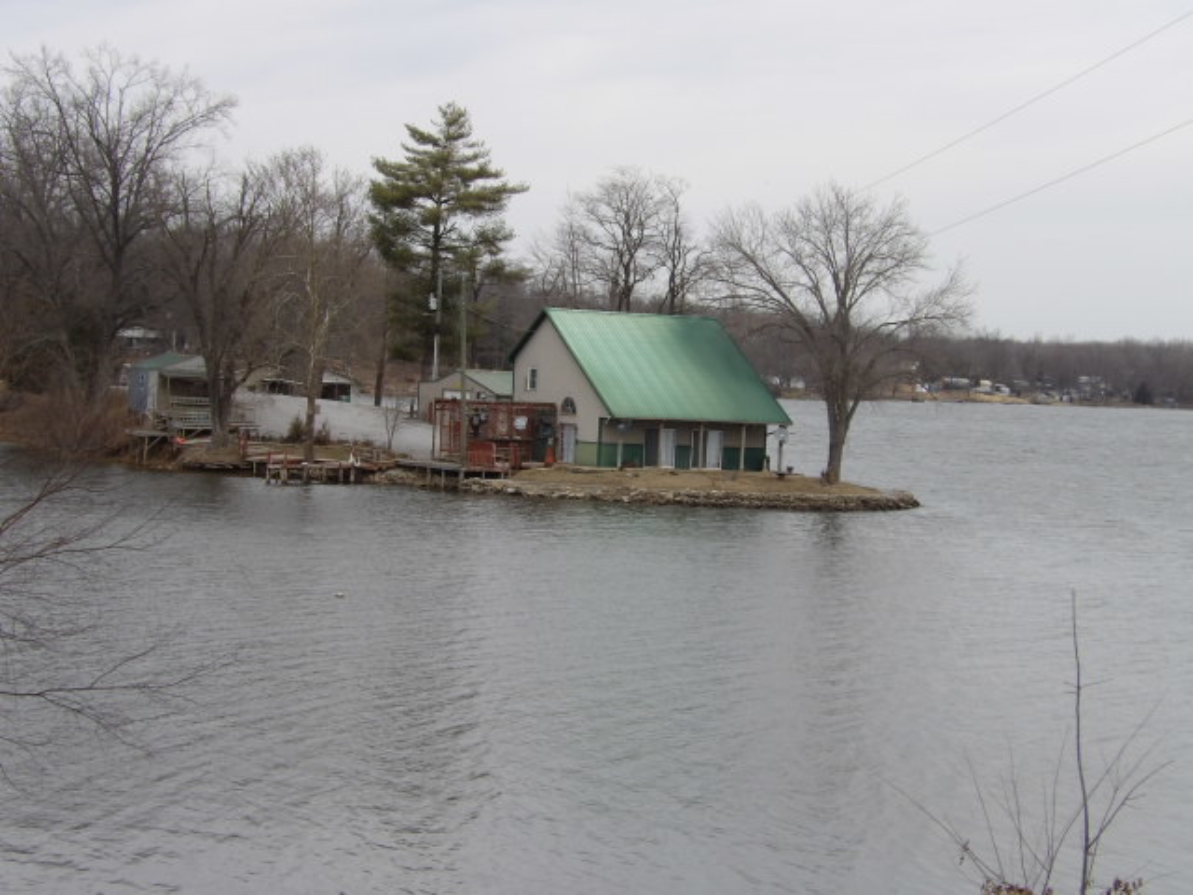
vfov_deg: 17.4
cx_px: 596
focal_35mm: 85
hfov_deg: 23.0
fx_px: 2929
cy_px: 448
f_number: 7.2
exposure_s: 1/168
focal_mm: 15.3
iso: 100
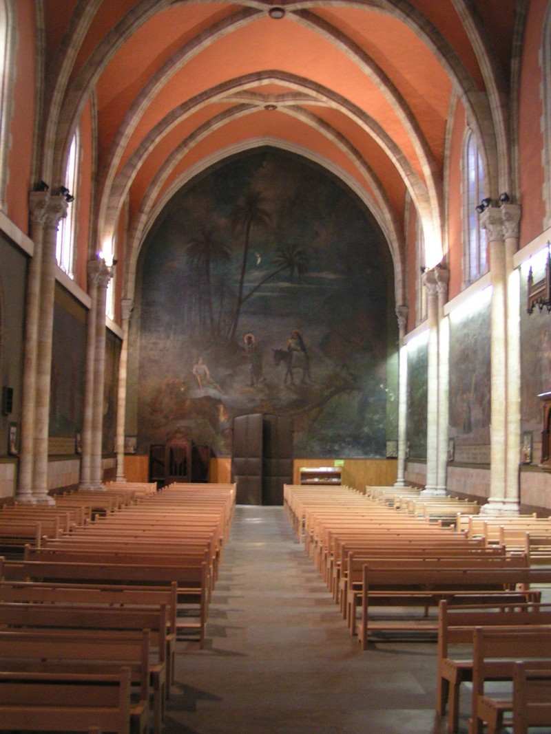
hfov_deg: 37.7
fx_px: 807
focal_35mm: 38
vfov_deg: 49.0
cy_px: 367
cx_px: 276
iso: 200
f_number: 2.8
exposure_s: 1/4
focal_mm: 5.8
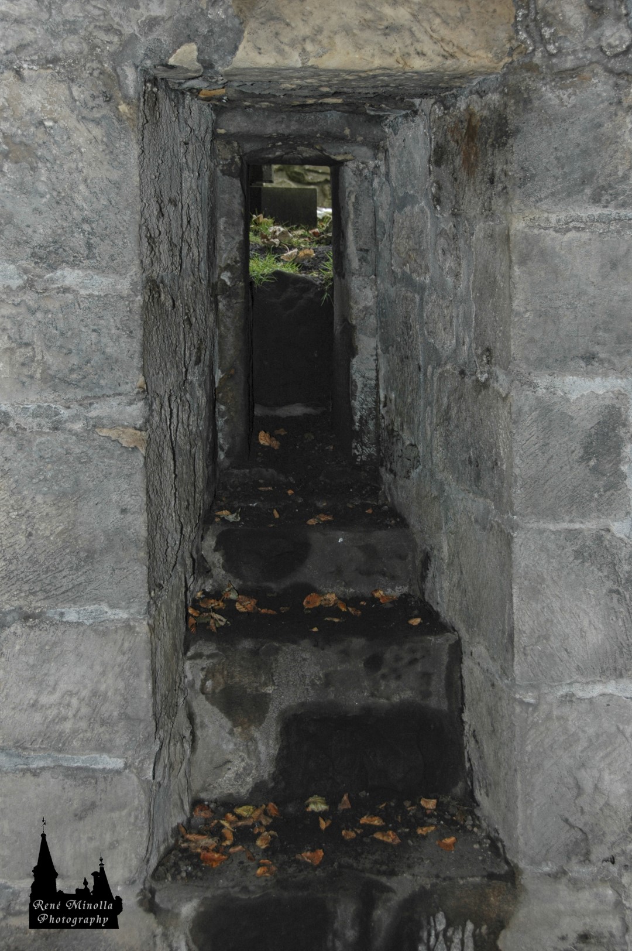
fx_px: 1266
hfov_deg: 28.0
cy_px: 476
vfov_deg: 41.1
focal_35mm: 48
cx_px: 316
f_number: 4.2
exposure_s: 1/60
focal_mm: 32
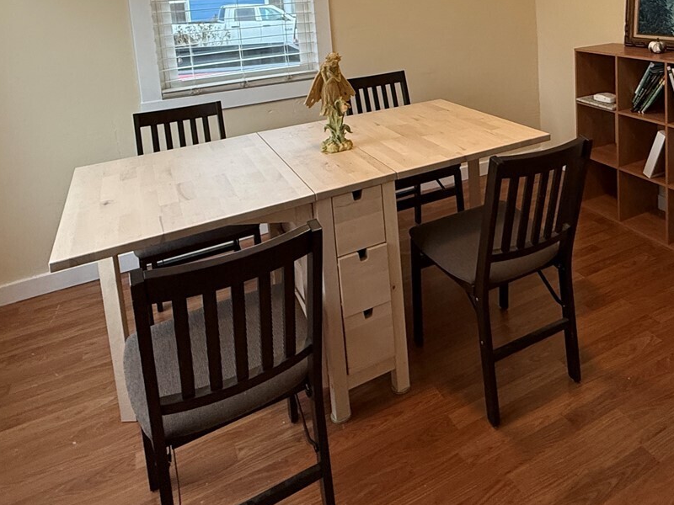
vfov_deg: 44.9
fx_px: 545
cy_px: 45
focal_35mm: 28
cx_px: 441
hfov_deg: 62.1
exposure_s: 1/120
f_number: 2.2
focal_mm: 2.22
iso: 250
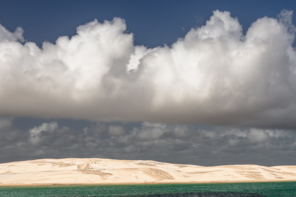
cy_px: 209
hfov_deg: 31.7
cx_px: 193
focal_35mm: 63
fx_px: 518
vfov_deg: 20.7
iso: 200
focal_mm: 28
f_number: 8
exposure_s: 1/320
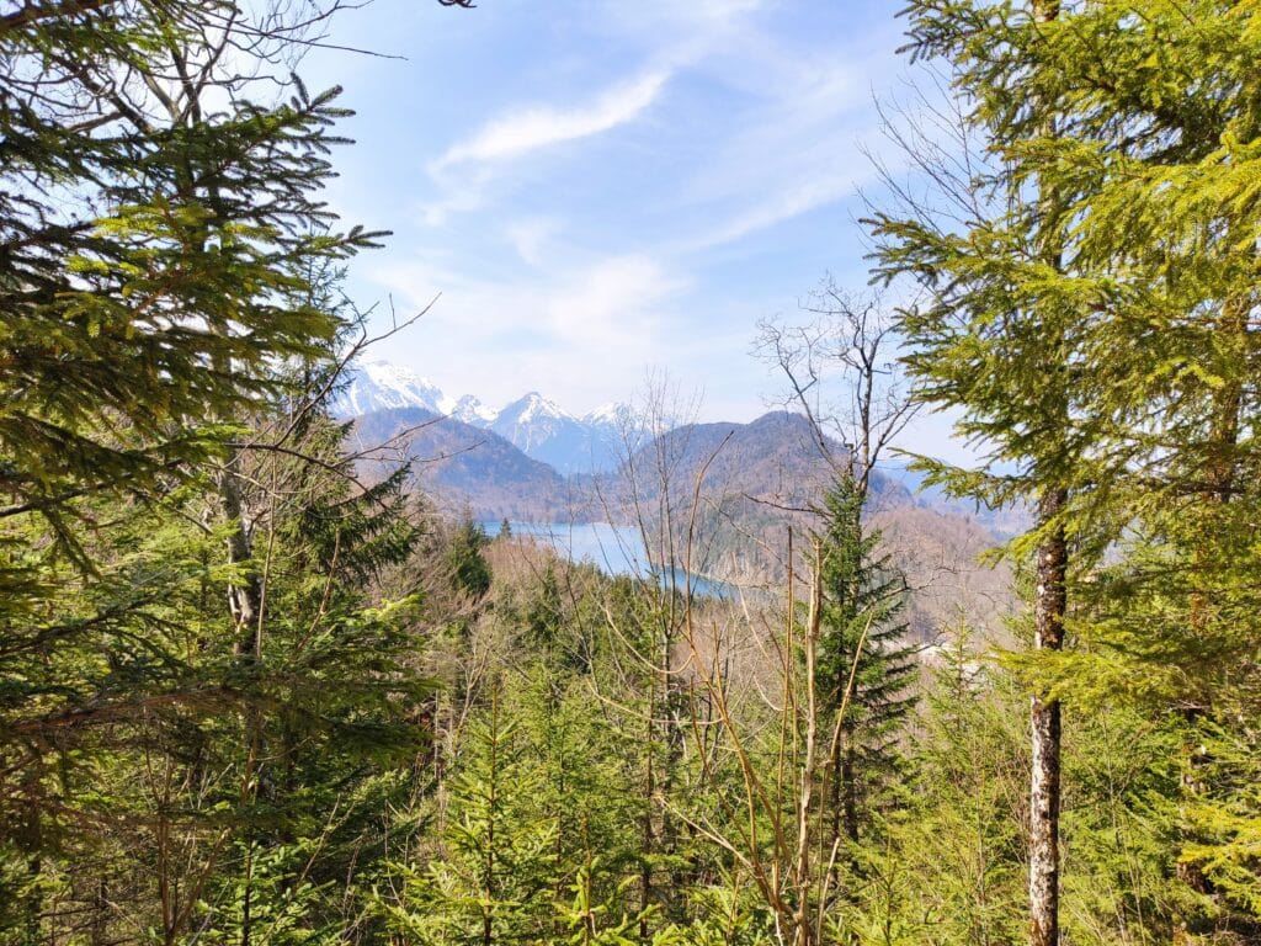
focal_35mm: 26
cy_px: 473
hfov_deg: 67.3
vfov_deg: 53.1
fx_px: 947
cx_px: 630
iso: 112
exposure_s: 1/1847
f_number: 1.75
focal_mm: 4.75
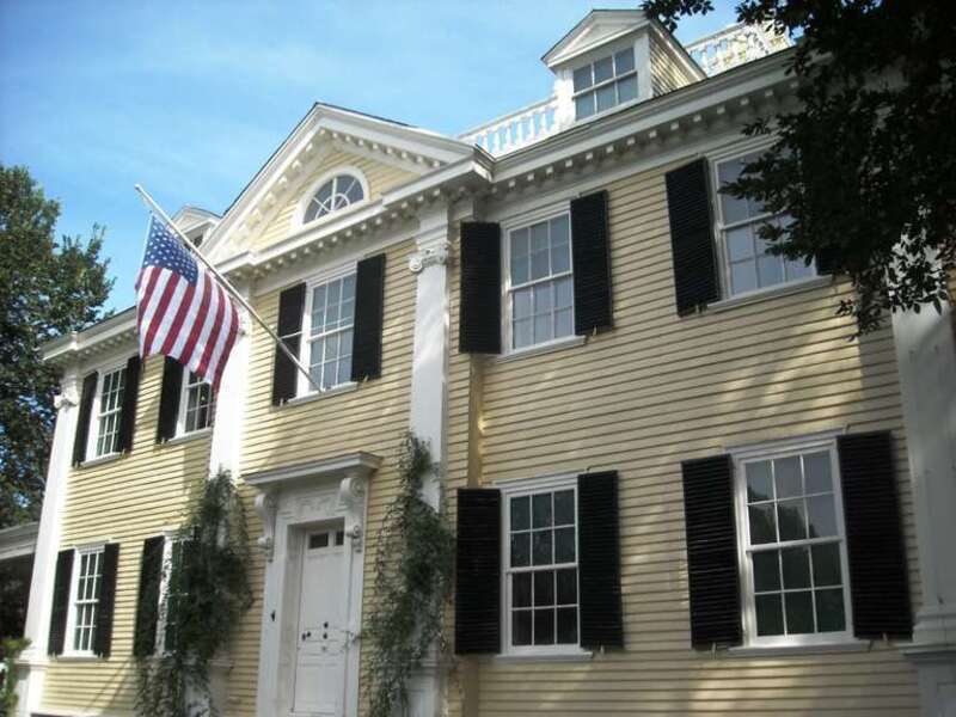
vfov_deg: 40.7
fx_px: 967
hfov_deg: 52.6
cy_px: 358
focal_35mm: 35
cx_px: 478
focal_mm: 5.7
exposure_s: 1/168
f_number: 5.6
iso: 64
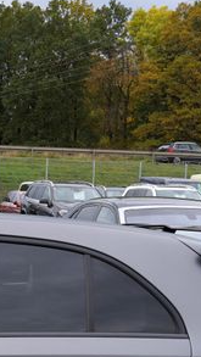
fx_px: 899
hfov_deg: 11.5
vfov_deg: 22.2
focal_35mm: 95
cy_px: 278
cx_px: -202
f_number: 5.6
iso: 100
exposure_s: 1/125
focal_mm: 26
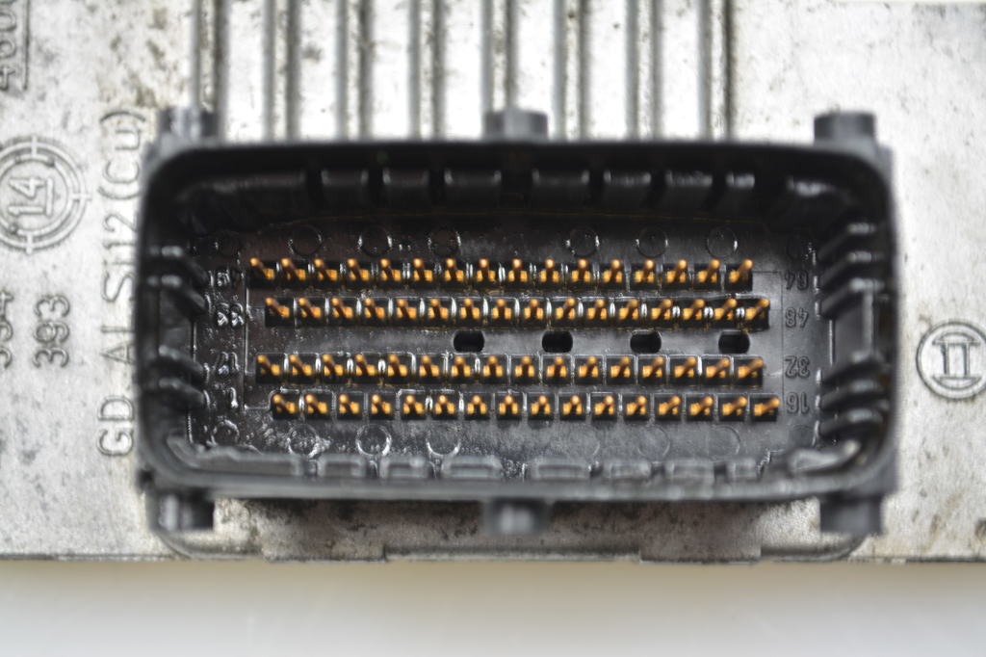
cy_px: 328
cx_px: 493
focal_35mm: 82
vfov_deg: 16.5
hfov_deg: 24.6
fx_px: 2259
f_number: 5.6
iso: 100
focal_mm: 55
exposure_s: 1/8
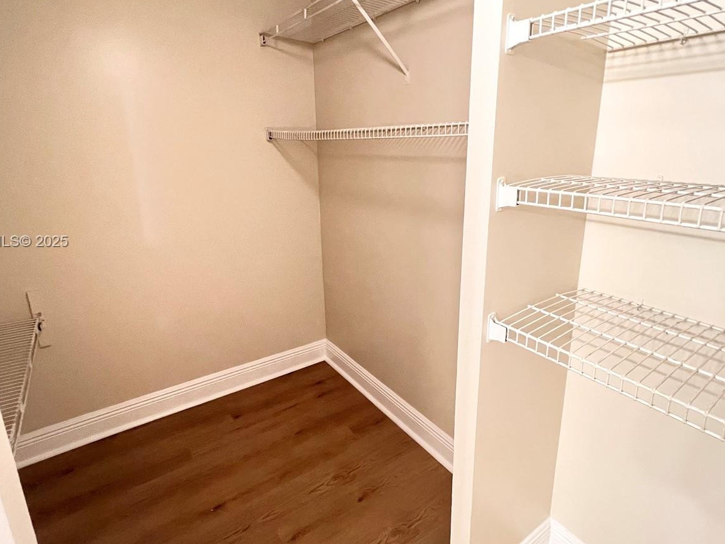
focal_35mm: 18
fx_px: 377
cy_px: 242
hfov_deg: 87.7
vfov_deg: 71.4
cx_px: 374
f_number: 1.8
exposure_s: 1/60
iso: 640
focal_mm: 1.57
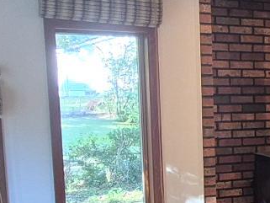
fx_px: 648
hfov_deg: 20.9
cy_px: 174
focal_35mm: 83
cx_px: 372
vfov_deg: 17.6
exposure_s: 1/60
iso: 320
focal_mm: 1.74
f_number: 2.2
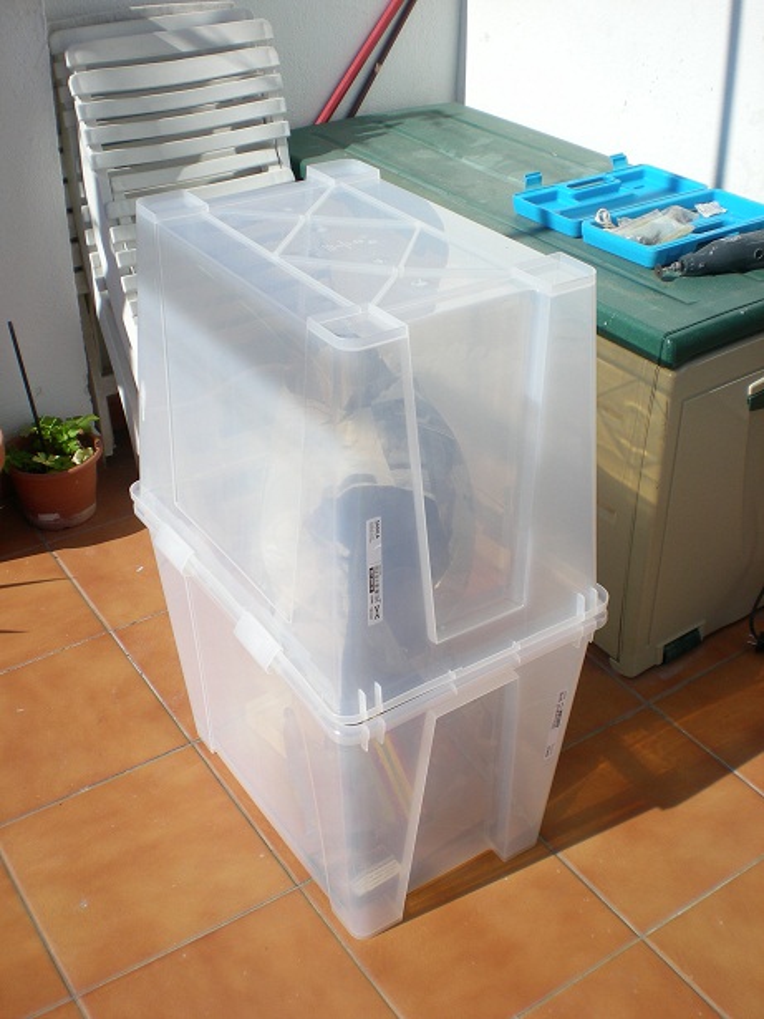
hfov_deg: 37.7
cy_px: 510
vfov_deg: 49.0
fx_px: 1119
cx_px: 382
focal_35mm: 38
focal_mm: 6.3
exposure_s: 1/516
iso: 50
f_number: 4.6
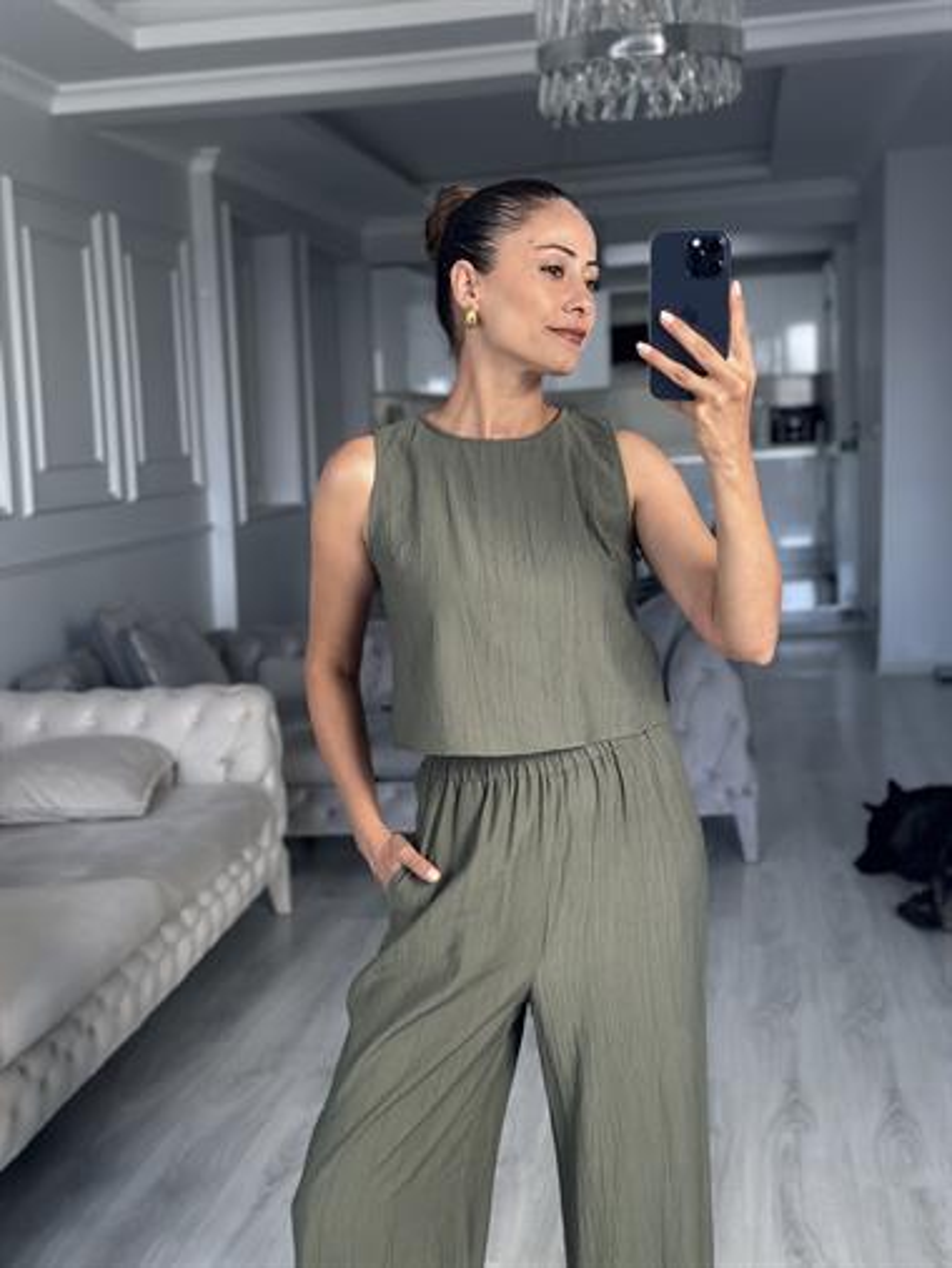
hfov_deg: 30.3
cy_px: 634
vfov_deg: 39.6
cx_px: 476
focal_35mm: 48
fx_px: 1759
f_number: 1.78
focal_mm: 6.86
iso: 125
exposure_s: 1/108
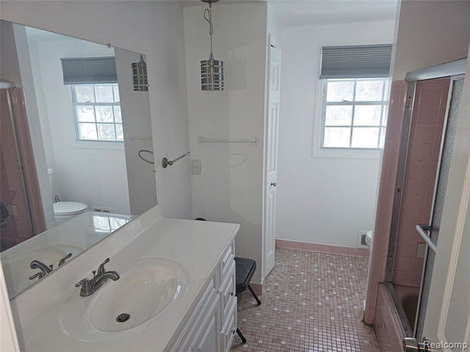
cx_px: 235
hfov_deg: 73.9
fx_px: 312
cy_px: 176
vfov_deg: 58.9
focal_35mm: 23
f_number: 1.7
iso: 80
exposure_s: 1/60
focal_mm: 6.3
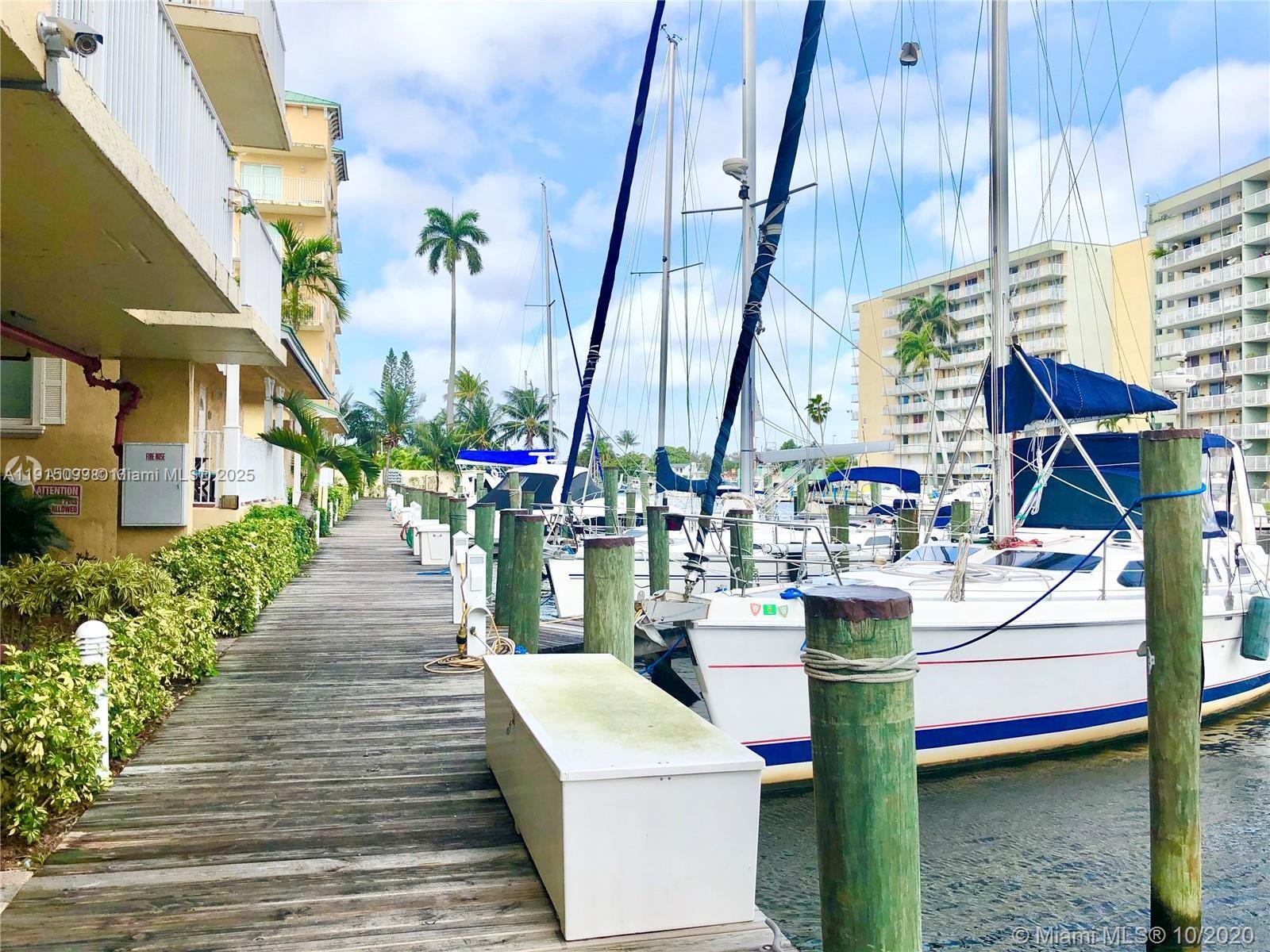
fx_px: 1027
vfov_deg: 49.7
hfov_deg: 63.4
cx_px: 635
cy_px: 476
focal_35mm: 28
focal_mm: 4
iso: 20
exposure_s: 1/1946
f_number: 1.8
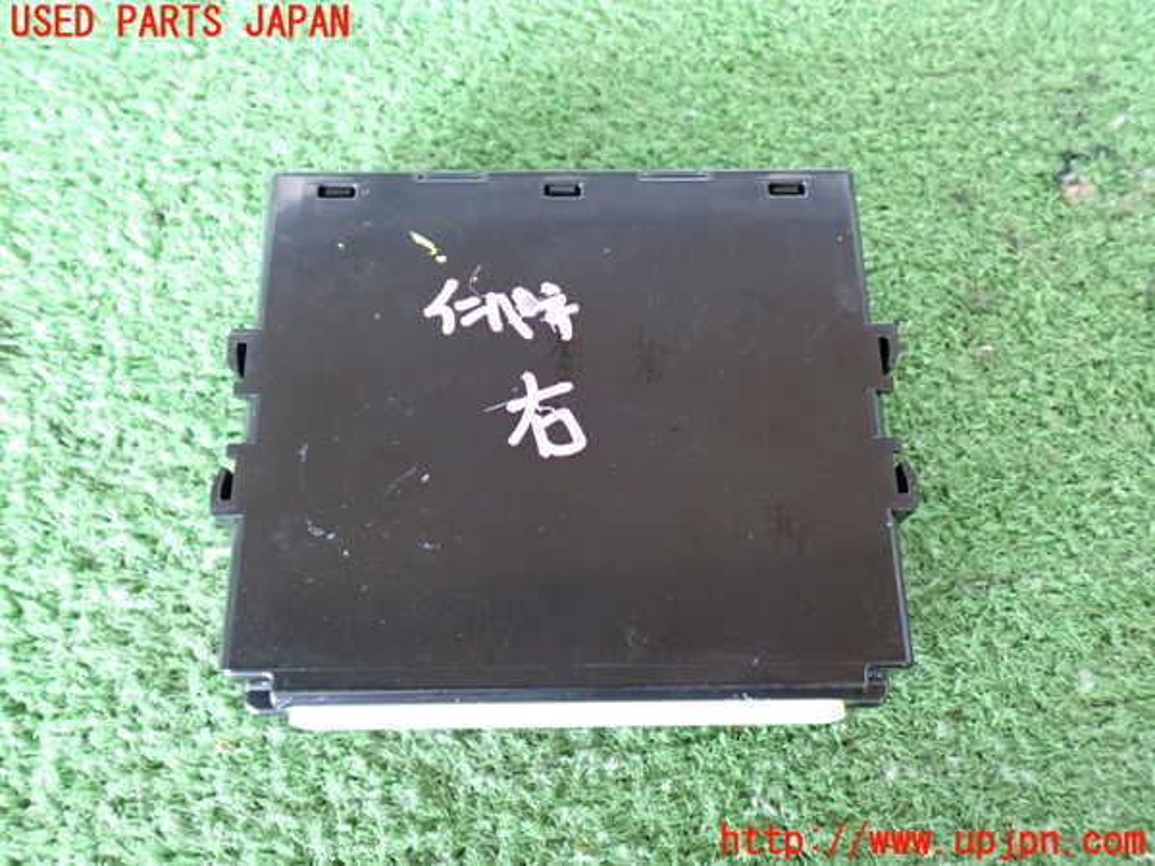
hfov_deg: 60.0
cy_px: 433
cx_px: 578
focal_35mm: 30
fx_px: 1001
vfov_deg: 46.8
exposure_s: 1/30
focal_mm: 5.4
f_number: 2.3
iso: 640
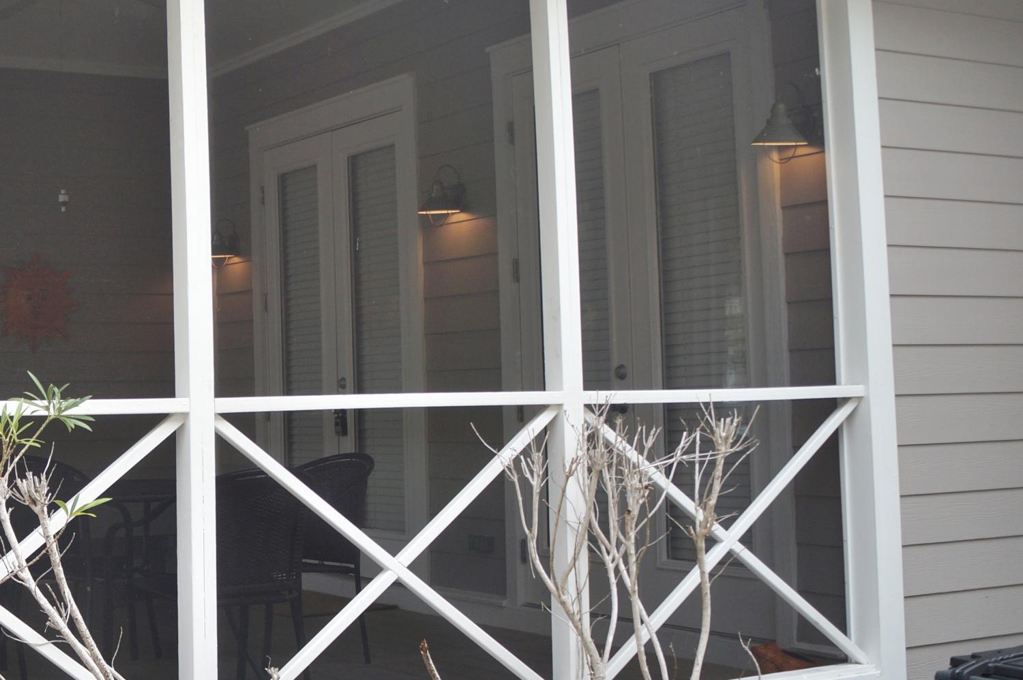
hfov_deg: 34.9
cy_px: 271
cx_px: 113
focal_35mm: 54
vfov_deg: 25.0
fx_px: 1533
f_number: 4.5
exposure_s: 1/200
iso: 100
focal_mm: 18
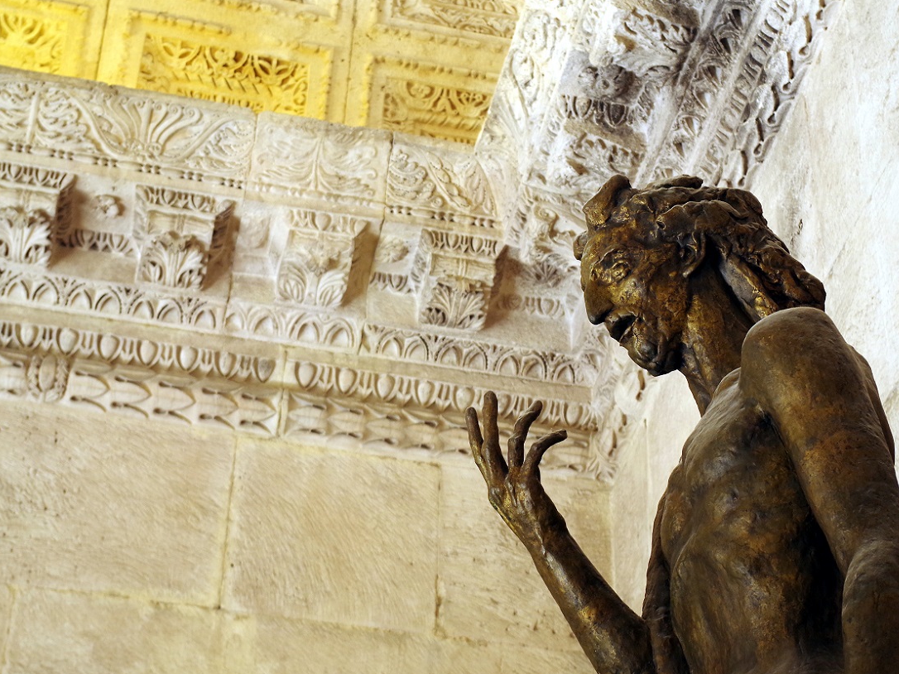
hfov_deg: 23.8
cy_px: 338
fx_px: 2129
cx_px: 495
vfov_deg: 18.0
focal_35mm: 82
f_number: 6.3
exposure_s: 1/20
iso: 800
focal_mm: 50
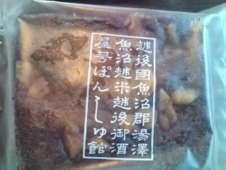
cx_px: 113
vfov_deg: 44.2
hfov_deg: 56.8
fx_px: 209
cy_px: 85
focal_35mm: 32
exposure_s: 1/20
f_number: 2.8
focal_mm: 3.3
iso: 148
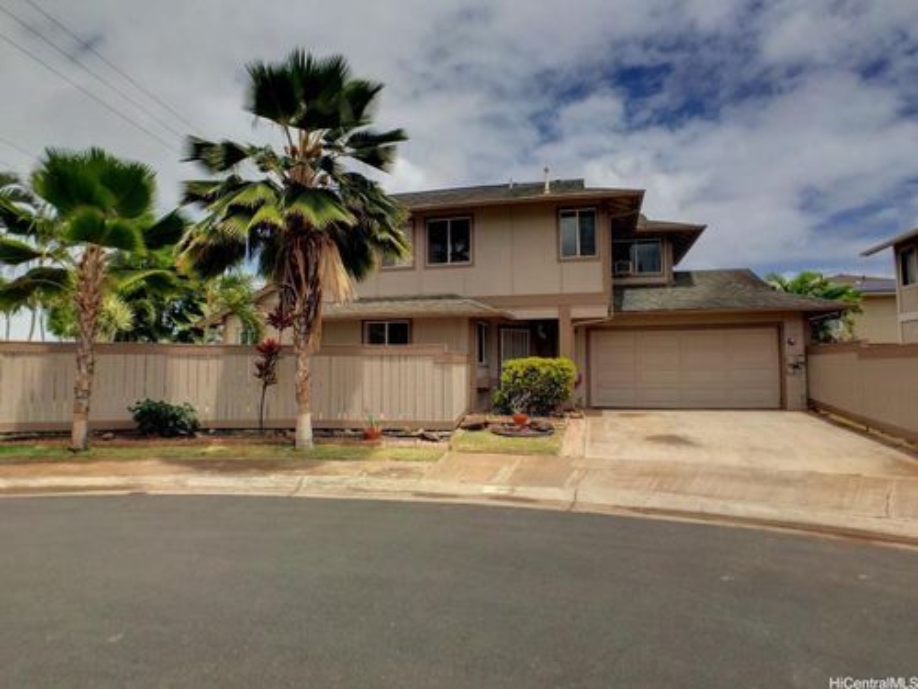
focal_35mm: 29
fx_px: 769
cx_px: 459
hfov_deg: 61.7
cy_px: 344
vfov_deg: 48.2
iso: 25
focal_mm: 4.15
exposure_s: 1/2564
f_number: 2.2
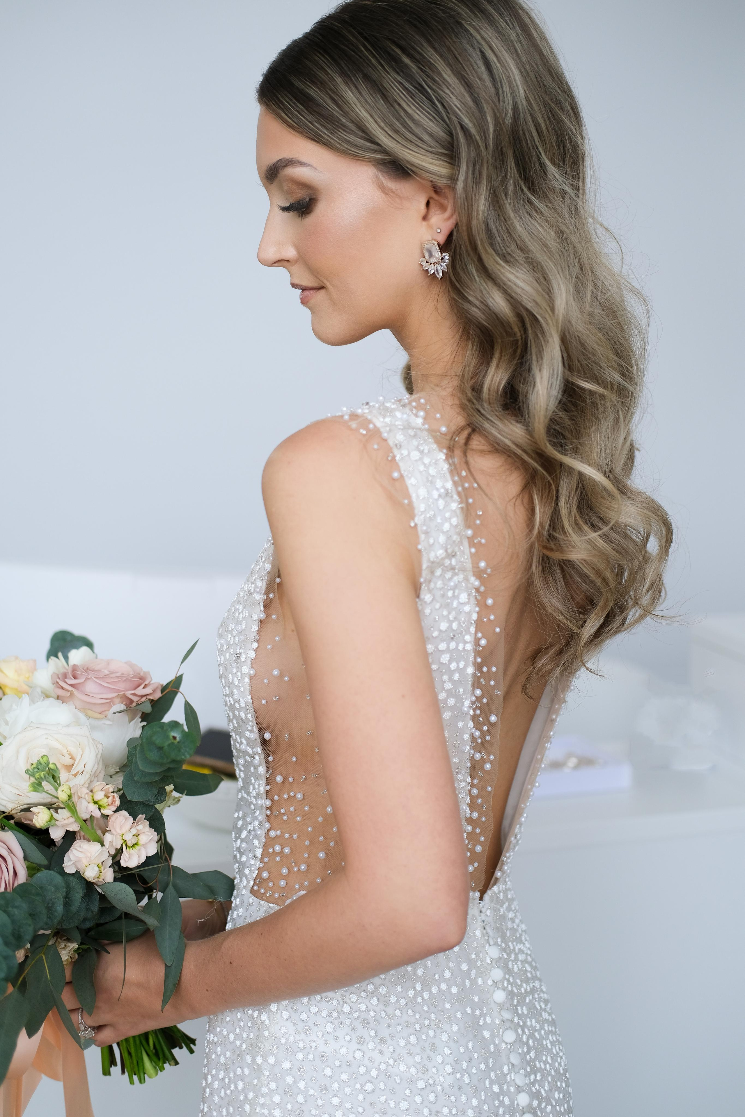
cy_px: 558
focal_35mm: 53
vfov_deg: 37.5
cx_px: 372
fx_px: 1645
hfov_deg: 25.5
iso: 160
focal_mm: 35
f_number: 2
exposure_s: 1/250
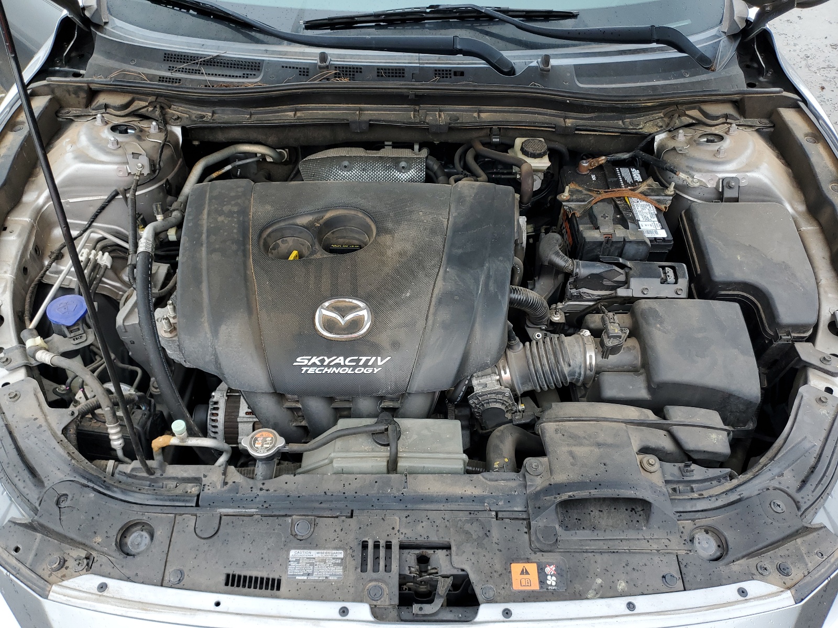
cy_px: 314
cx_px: 419
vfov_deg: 53.1
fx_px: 629
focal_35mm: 26
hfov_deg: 67.3
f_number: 1.5
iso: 50
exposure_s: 1/172
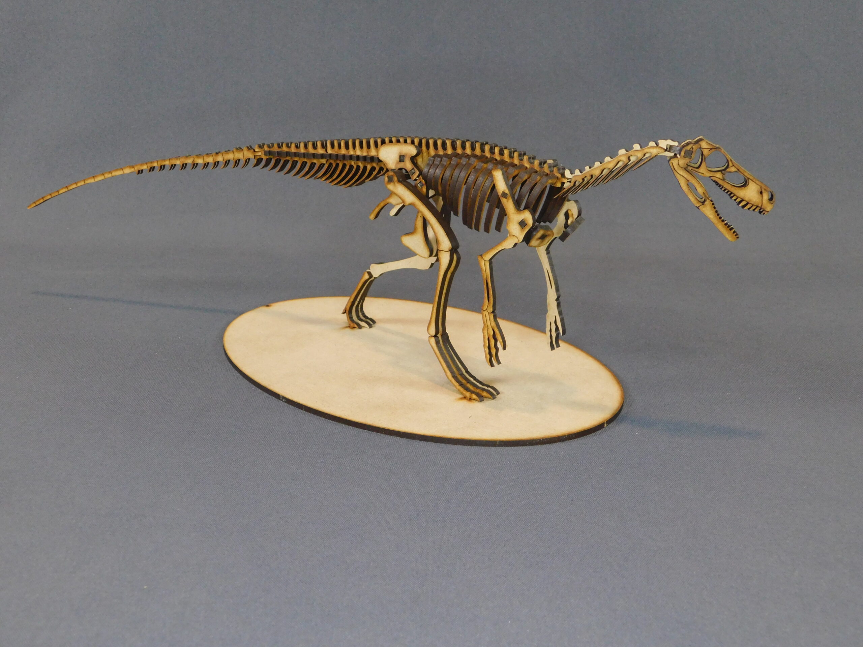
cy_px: 324
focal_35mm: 40
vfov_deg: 36.0
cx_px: 432
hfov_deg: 46.8
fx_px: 997
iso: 400
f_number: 3.6
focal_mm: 7.1
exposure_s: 1/20
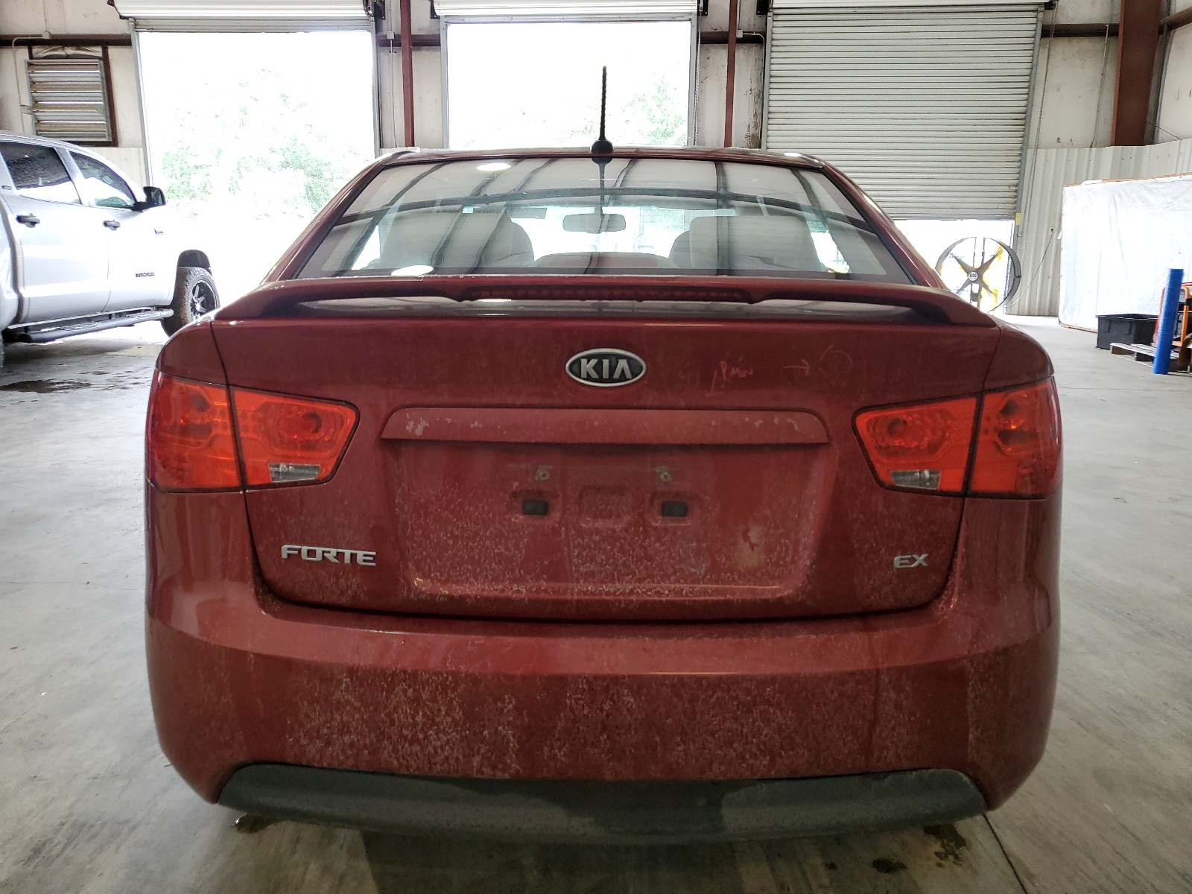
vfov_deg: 53.1
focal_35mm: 26
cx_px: 596
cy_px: 447
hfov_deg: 67.3
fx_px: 895
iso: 129
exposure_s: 1/60.2
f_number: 1.5
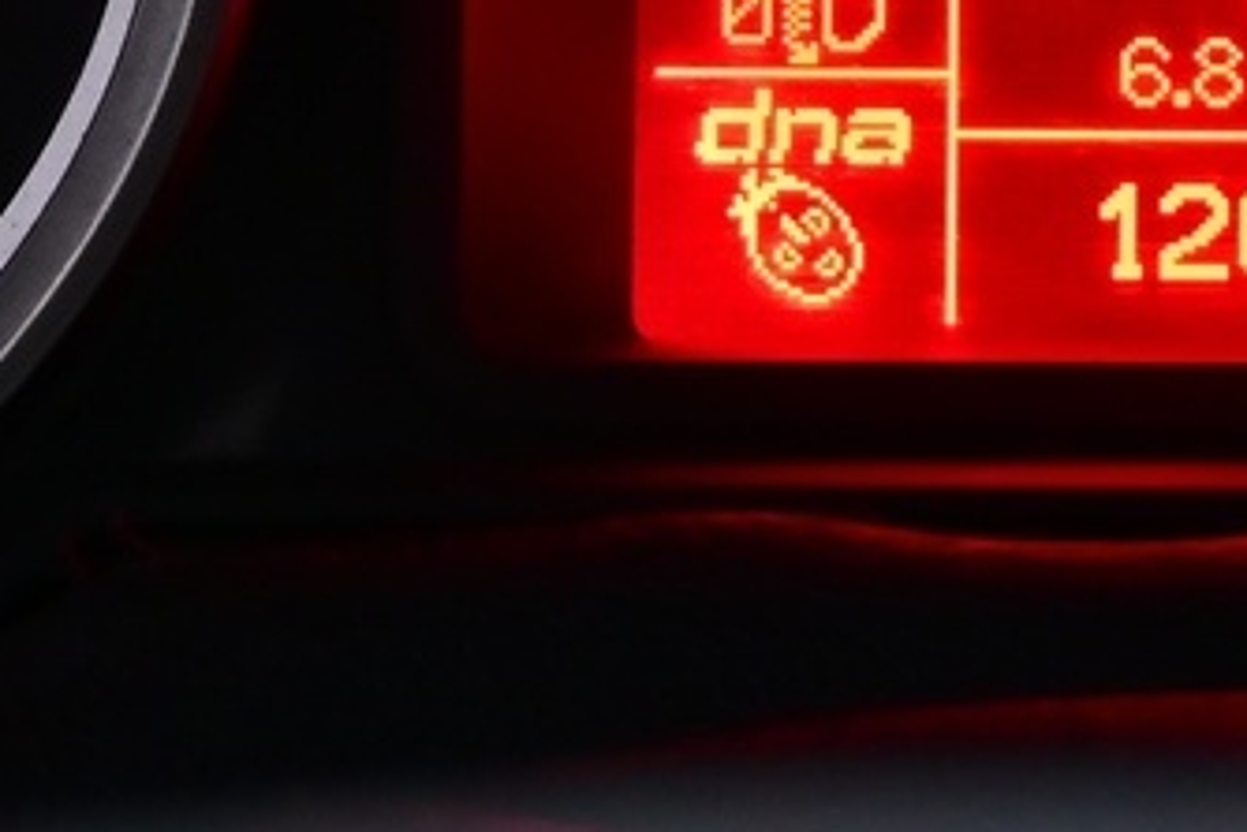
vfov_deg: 5.5
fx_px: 8559
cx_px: 1266
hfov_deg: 8.3
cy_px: -466
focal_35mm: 247
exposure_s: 1/15
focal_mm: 34
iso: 560
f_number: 5
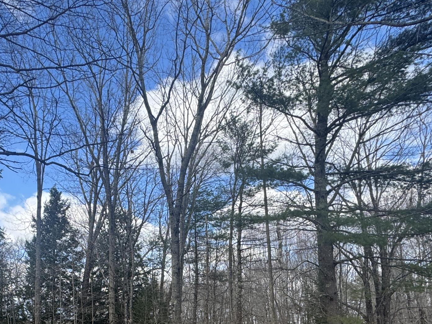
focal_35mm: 30
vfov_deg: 43.6
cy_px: 279
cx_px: 133
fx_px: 374
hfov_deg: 58.2
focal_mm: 2.22
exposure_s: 1/537
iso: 40
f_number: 2.2
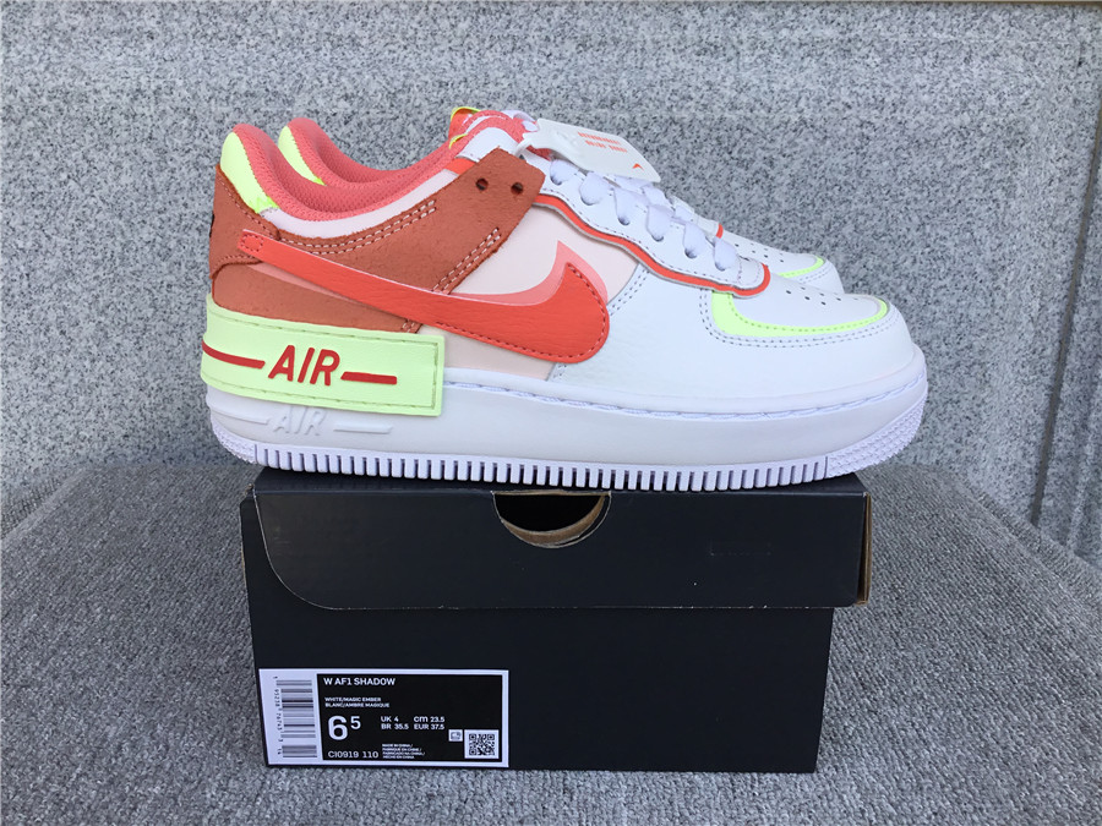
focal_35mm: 31
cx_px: 551
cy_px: 413
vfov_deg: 45.4
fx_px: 987
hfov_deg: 58.4
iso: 25
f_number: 2.4
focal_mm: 3.3
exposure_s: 1/479
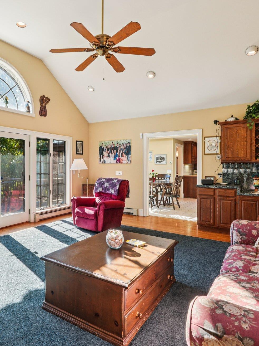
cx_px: 84
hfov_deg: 54.1
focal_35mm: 25
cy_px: 169
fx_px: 247
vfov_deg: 69.9
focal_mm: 16.5
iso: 200
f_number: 8
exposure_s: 1/30
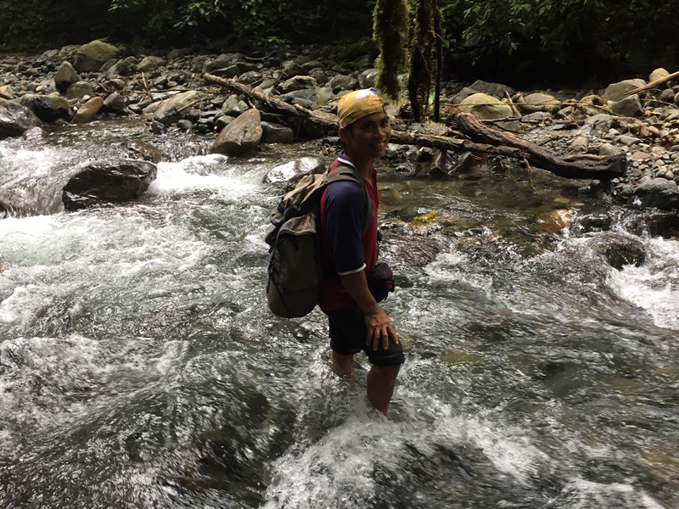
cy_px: 254
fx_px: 569
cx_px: 340
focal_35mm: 29
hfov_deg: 61.7
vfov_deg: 48.2
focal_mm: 4.15
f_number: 2.2
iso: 64
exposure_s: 1/33
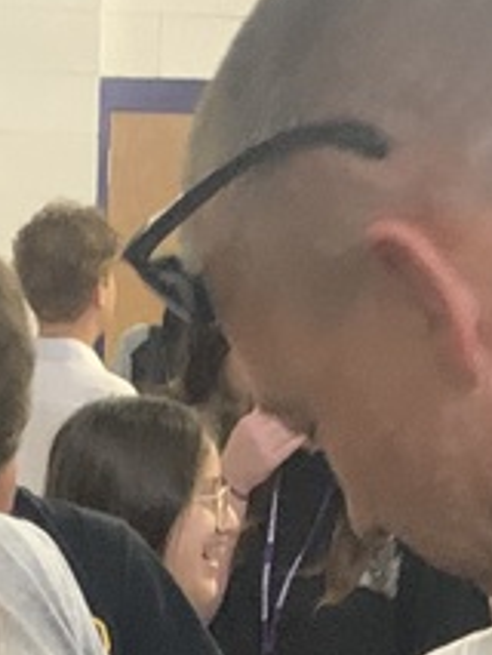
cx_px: 92
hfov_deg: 11.8
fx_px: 2366
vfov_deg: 13.5
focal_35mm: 125
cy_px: 1307
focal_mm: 4.25
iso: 640
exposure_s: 1/30
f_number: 1.8
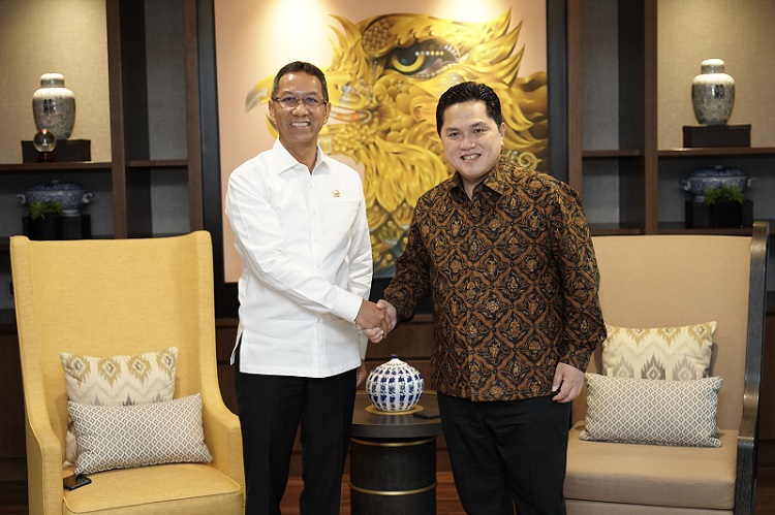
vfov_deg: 25.5
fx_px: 1140
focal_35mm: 53
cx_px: 388
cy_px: 258
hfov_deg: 37.5
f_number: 2.8
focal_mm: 53
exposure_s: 1/200
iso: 3200
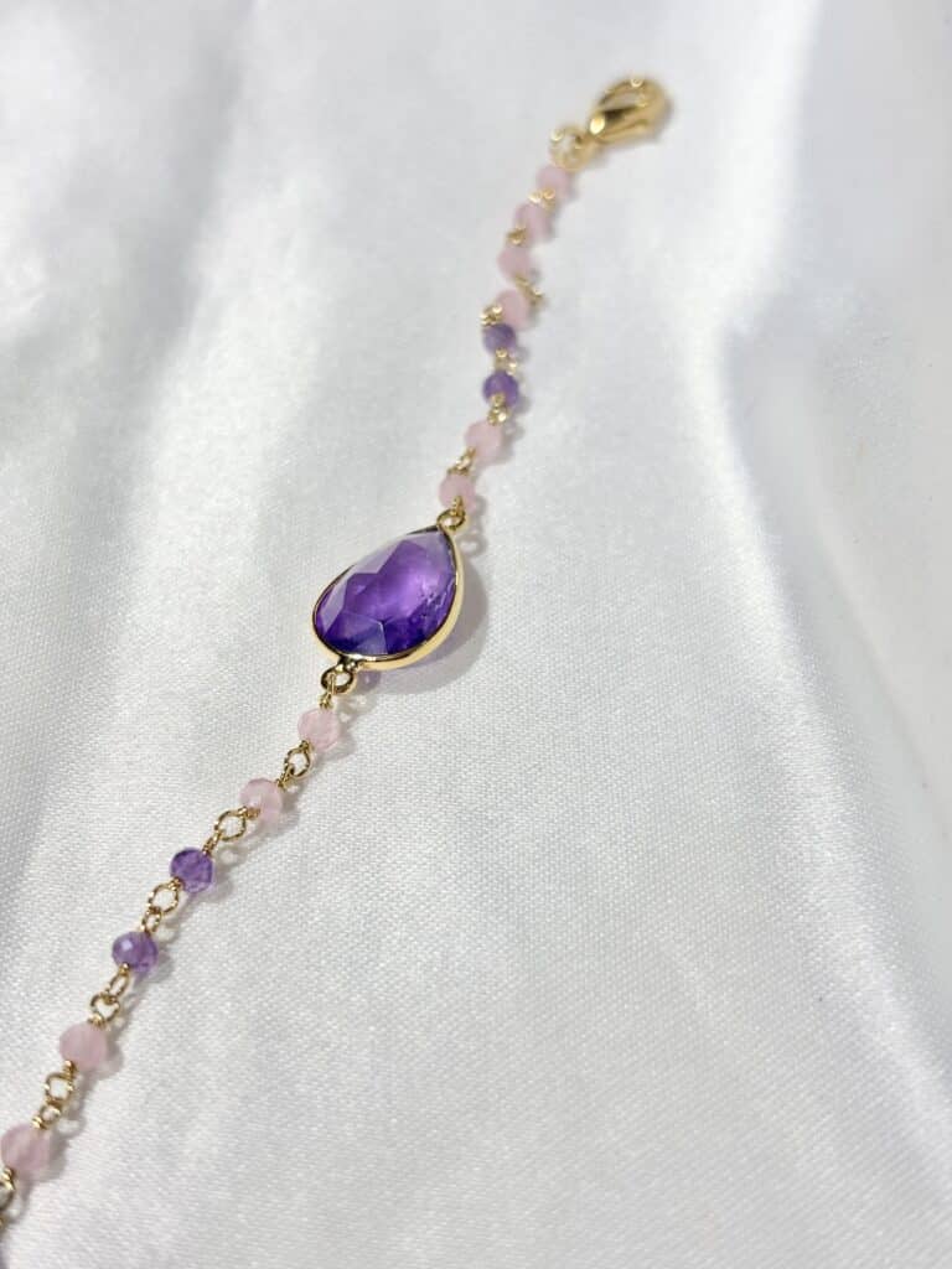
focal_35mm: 52
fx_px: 1907
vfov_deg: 36.8
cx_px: 476
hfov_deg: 28.0
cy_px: 634
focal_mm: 5.96
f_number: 1.6
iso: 32
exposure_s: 1/384
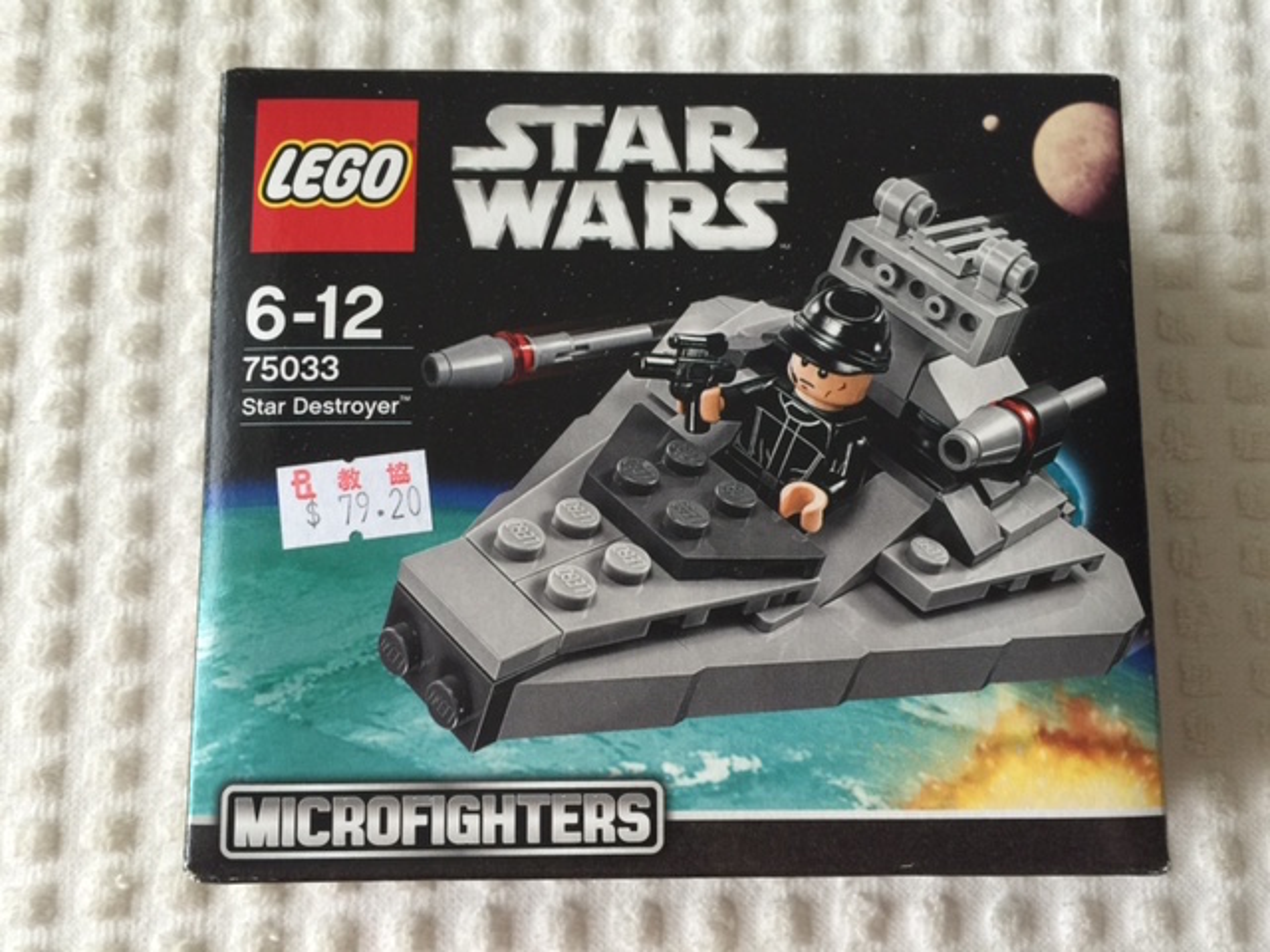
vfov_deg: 48.2
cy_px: 476
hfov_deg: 61.7
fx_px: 1064
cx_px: 635
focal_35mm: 29
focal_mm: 4.15
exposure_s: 1/15
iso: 32
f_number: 2.2
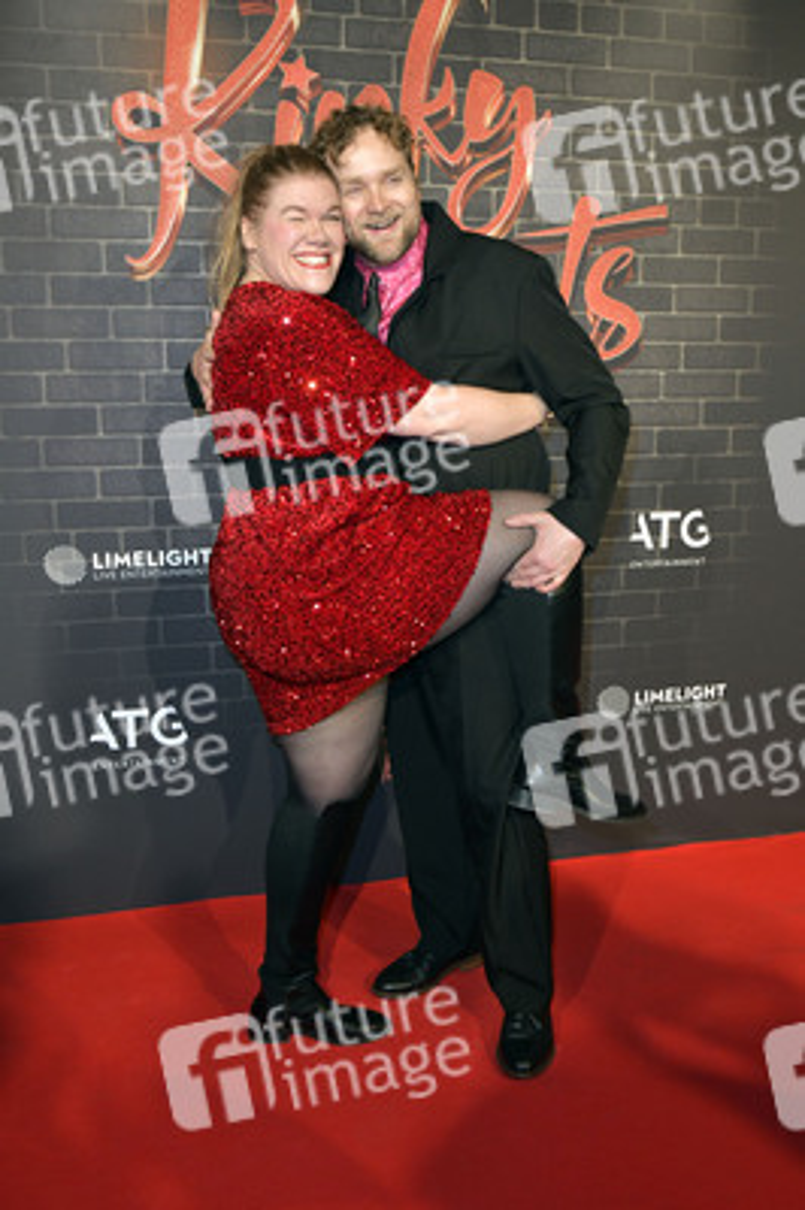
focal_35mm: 32
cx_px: 402
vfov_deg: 58.8
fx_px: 1075
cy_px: 605
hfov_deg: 41.0
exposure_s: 1/250
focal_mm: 32
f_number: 7.1
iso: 1600
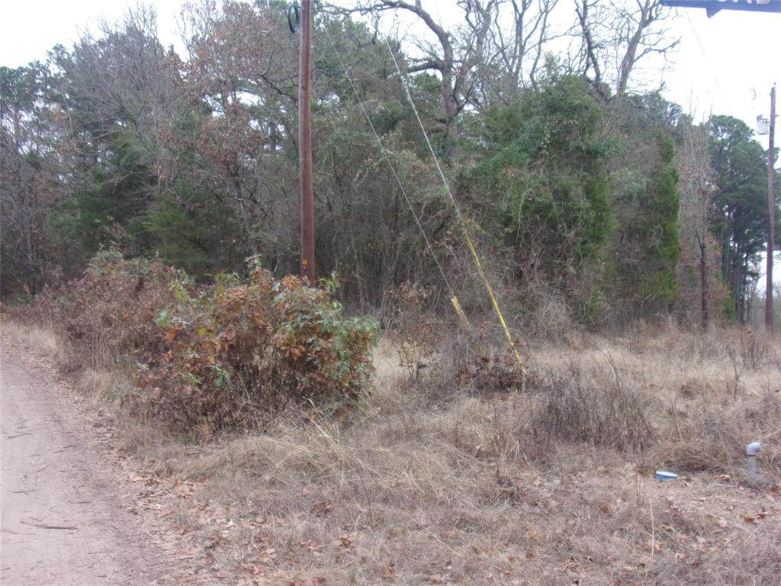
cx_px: 390
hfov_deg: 55.4
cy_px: 293
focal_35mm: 33
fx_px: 745
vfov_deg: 42.9
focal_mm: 5.9
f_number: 3.7
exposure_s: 1/85
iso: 80
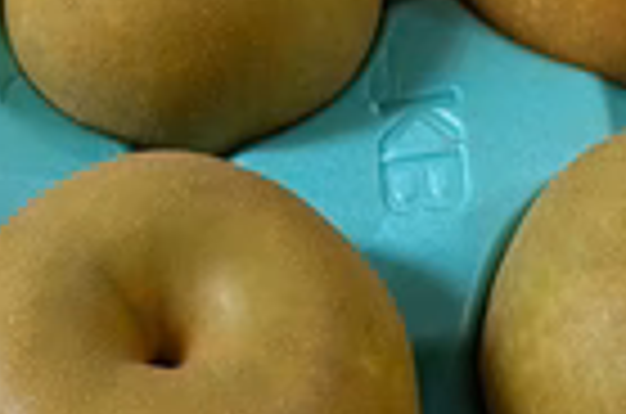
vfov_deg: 15.2
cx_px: 216
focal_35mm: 81
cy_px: -252
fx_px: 1405
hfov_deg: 25.0
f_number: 1.73
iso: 812
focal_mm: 4.38
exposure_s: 1/25
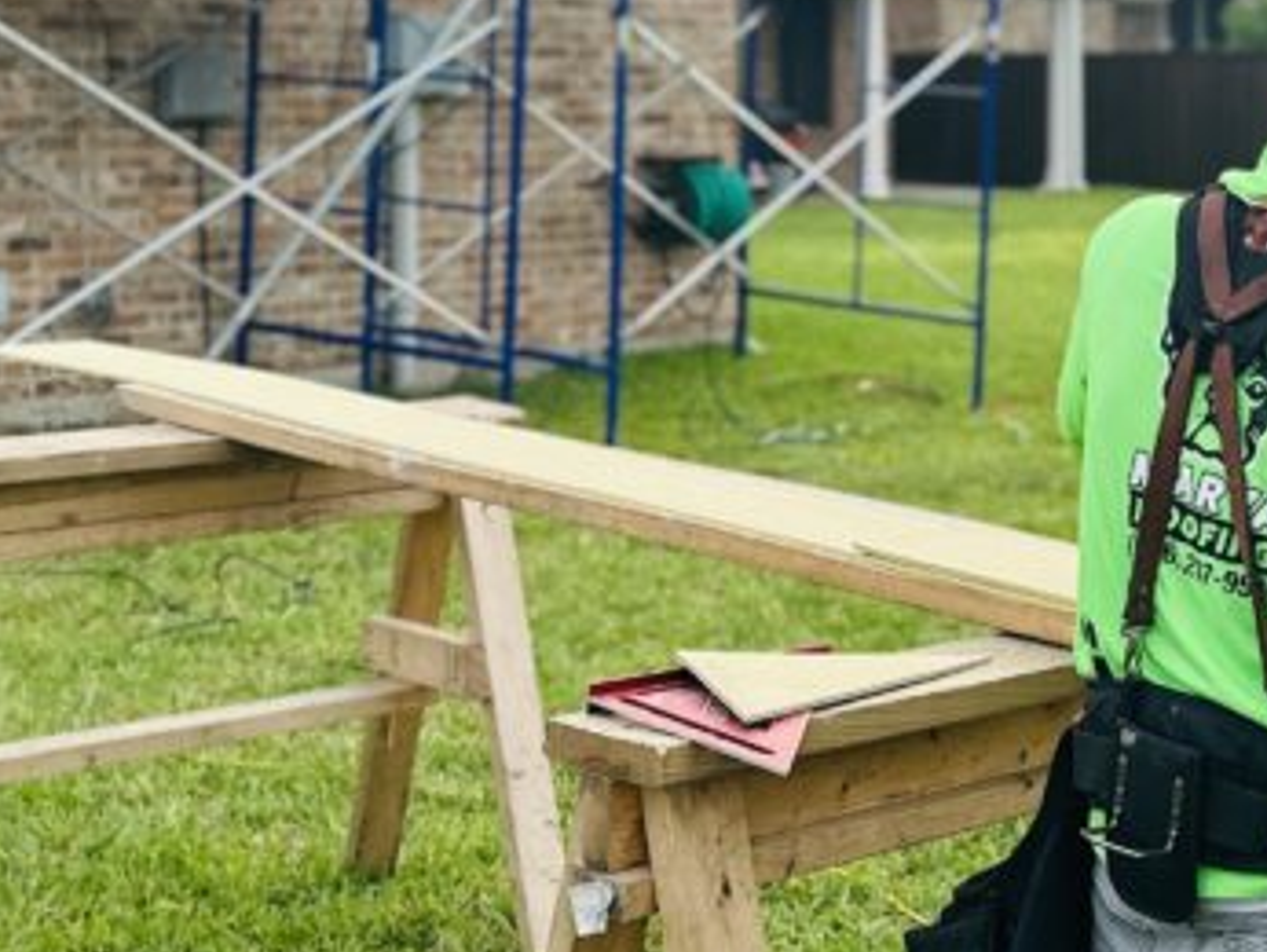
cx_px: 1077
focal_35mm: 71
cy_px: 150
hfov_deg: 26.7
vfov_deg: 20.4
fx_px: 2601
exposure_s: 1/962
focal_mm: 6.86
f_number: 1.78
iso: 80
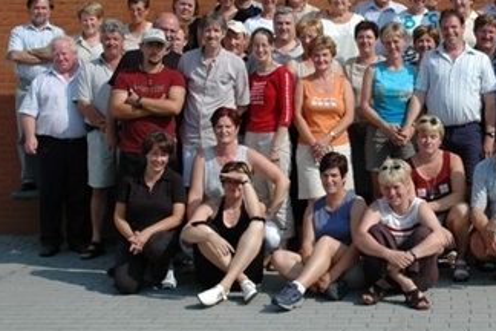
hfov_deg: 26.3
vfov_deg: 18.2
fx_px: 1032
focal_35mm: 75
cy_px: 120
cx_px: 432
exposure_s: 1/320
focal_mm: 27
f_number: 9
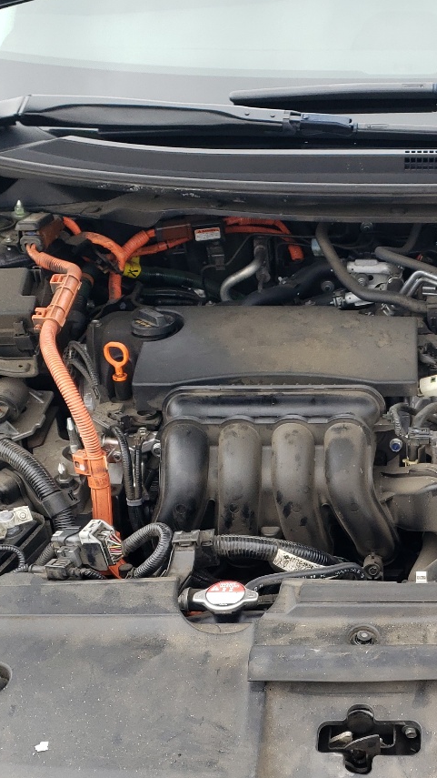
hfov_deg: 22.1
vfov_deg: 38.6
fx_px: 1092
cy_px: 540
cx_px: 394
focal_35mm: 53
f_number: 1.5
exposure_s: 1/385
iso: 50
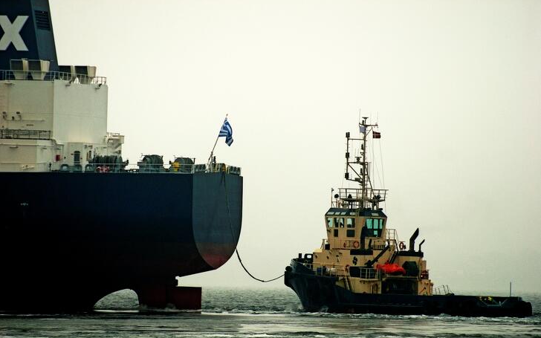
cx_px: 270
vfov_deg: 4.1
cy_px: 173
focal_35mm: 322
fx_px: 4748
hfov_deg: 6.5
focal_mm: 210
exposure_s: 1/160
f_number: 6.3
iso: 200
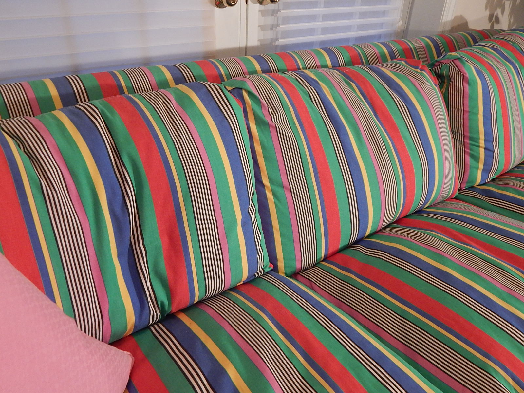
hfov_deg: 63.4
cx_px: 262
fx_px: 424
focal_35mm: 28
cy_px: 196
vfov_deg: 49.7
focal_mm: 5.1
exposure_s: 1/50
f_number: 3.2
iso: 400
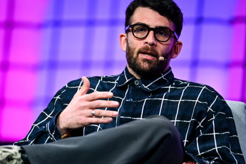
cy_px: 104
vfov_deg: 3.1
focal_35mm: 438
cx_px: 111
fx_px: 2992
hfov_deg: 4.7
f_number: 2.8
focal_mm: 300
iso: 400
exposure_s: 1/125
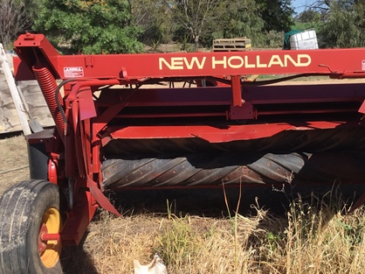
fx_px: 516
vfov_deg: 29.6
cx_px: 258
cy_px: 141
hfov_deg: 38.3
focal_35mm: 49
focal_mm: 3.3
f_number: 2.4
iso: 25
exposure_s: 1/970
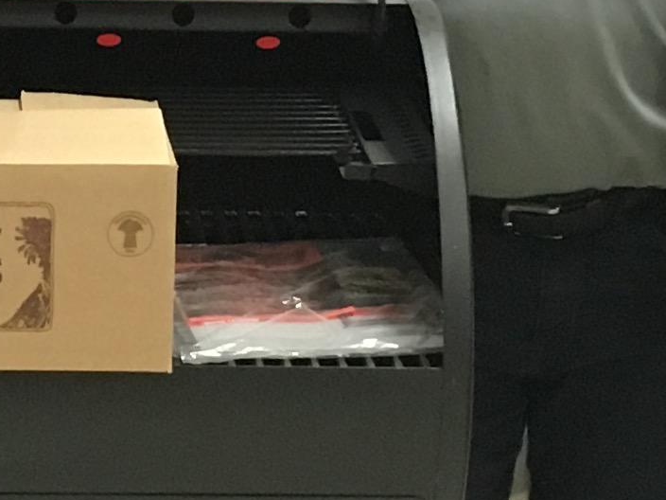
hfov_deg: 11.9
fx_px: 3194
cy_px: -169
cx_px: 129
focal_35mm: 166
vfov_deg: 8.8
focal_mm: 4.15
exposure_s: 1/24
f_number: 2.2
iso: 200
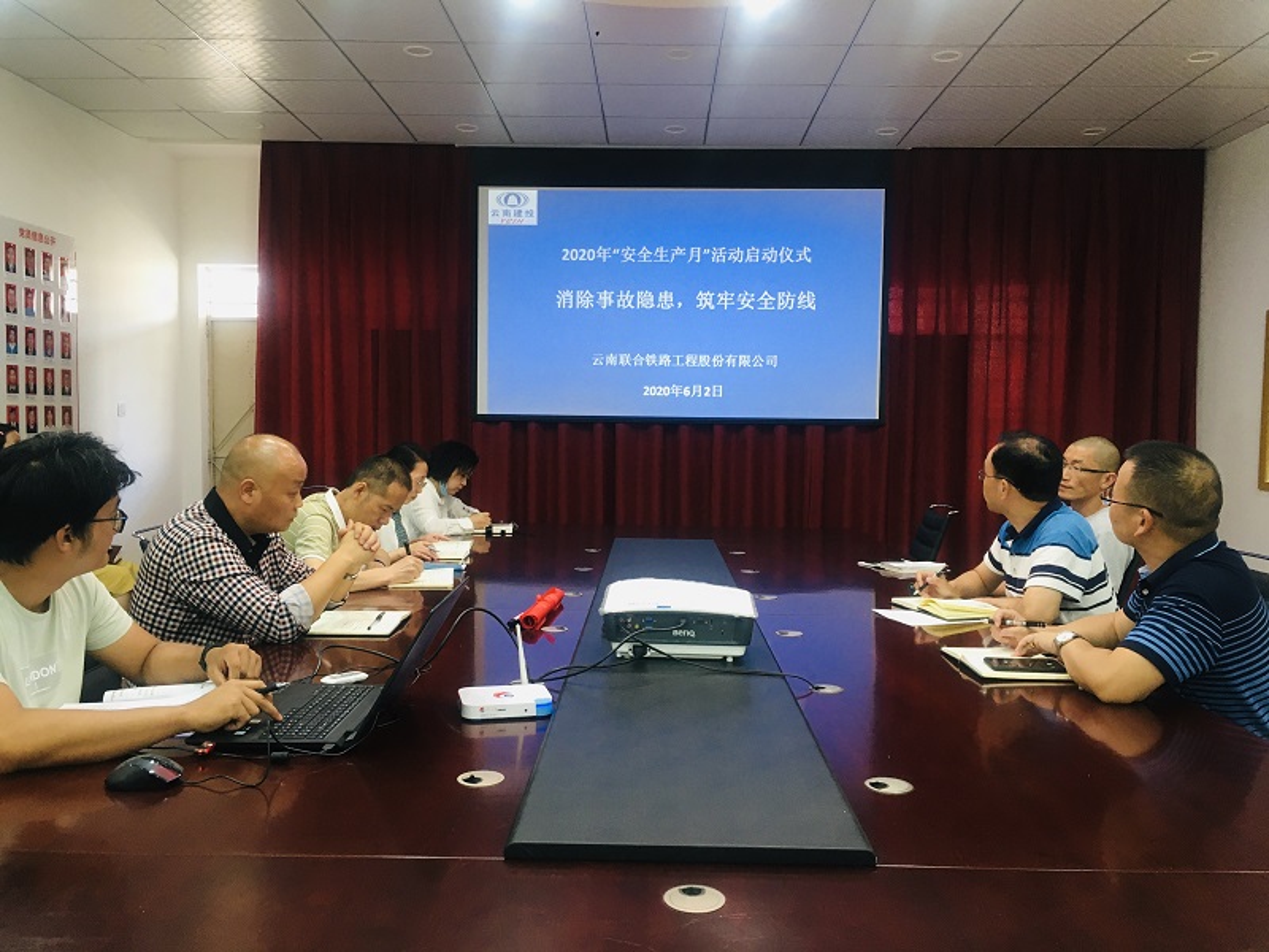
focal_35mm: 29
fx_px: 1063
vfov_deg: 48.2
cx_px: 634
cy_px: 476
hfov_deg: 61.7
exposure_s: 1/33
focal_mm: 4.15
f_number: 2.2
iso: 100
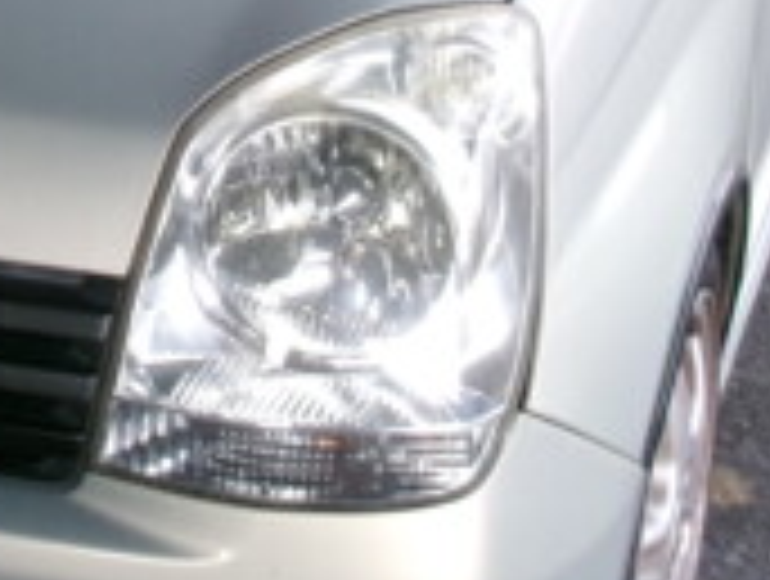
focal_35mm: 98
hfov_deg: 19.4
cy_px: -4
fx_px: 2185
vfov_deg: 14.9
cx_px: -14
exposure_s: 1/50
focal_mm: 5.1
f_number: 3.9
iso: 100
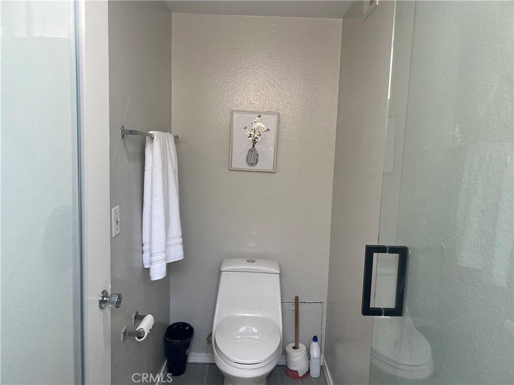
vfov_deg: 53.1
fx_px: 386
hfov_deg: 67.3
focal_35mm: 26
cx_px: 257
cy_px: 192
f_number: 1.5
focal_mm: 5.7
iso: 50
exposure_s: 1/120
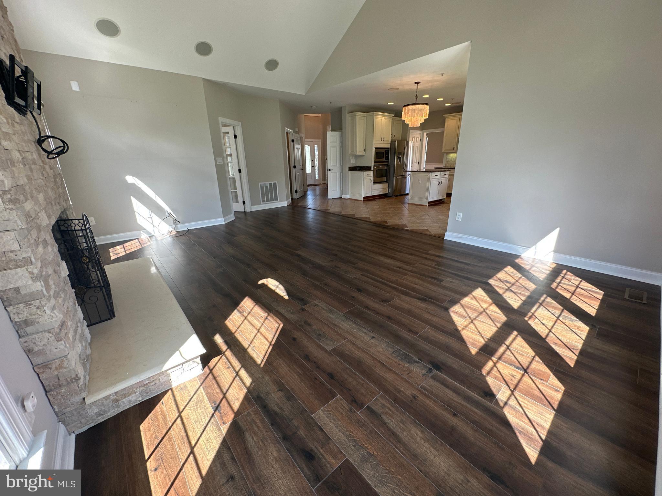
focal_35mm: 14
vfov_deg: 85.7
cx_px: 331
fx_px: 268
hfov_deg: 102.1
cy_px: 248
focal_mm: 2.22
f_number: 2.2
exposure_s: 1/125
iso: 125
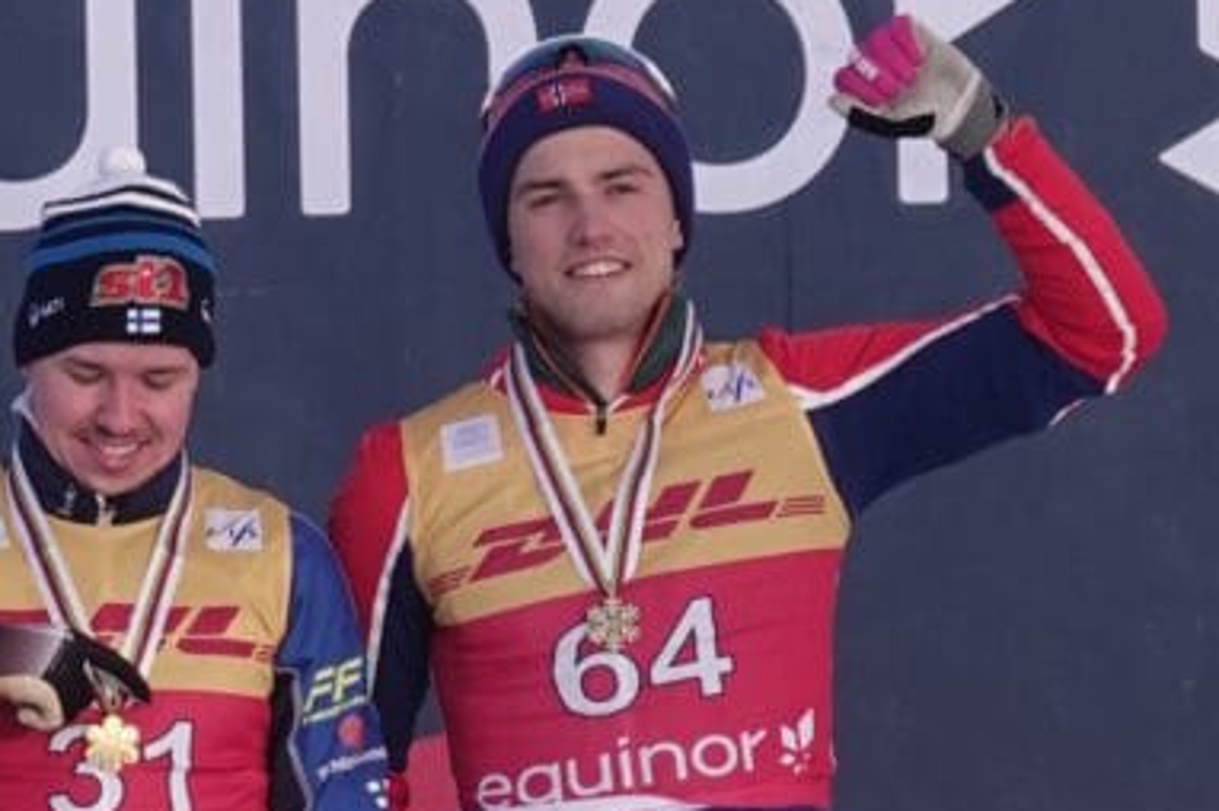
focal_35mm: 167
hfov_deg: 12.3
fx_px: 5650
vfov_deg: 8.2
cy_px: 782
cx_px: 252
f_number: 3.5
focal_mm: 30.5
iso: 160
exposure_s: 1/500
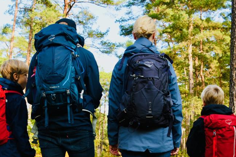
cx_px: 107
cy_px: 132
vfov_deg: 18.7
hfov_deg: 28.1
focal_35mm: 72
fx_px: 472
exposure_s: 1/100
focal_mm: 28
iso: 100
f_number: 5
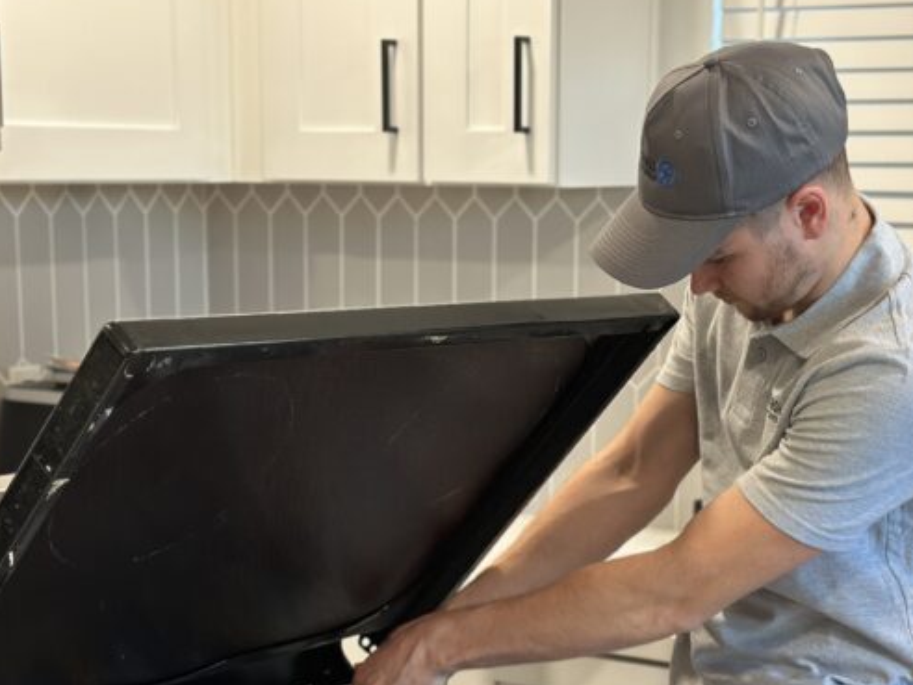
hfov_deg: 26.0
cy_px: 481
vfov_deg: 19.5
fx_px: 1978
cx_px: 495
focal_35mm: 75
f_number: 1.78
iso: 125
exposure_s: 1/60
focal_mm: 6.86
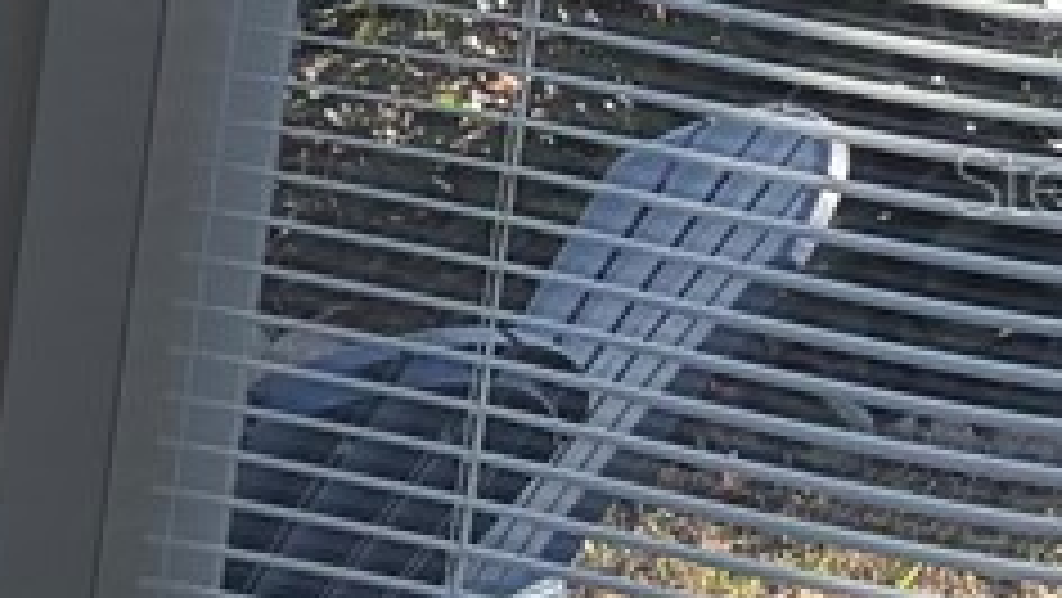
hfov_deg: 8.9
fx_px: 5409
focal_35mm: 192
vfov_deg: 6.3
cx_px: -2223
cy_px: 180
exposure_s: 1/548
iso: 50
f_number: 1.6
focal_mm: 5.96
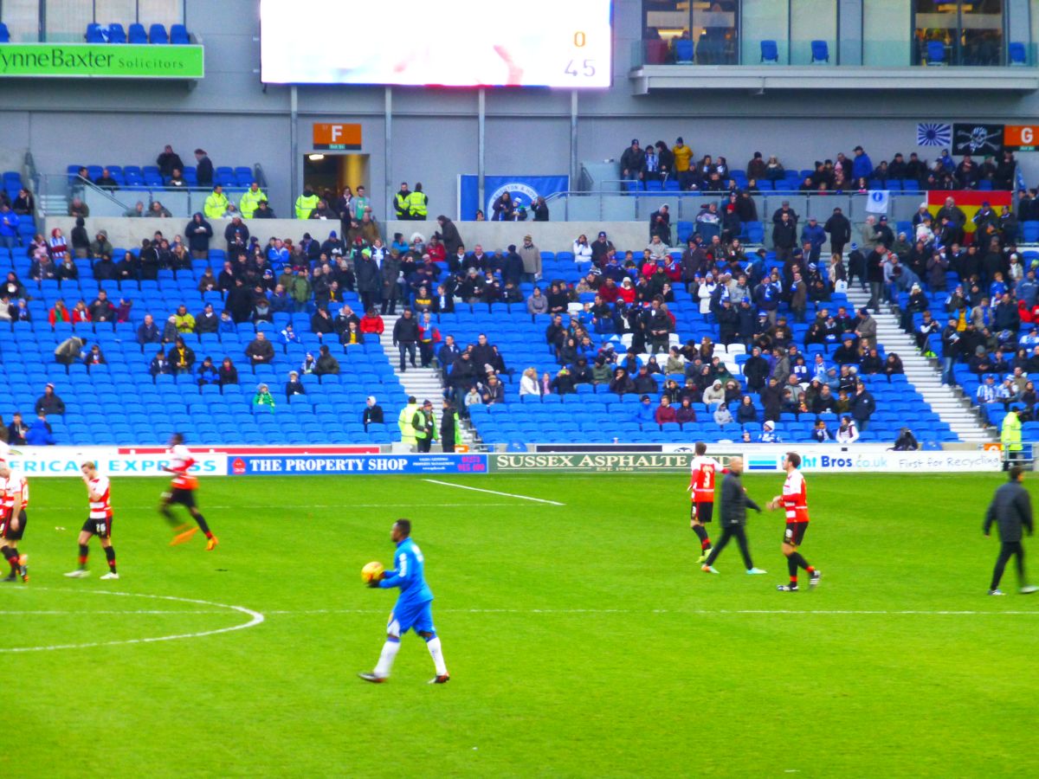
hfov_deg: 9.9
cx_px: 520
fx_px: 5973
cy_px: 390
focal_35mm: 199
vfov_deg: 7.5
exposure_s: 1/25
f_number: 5.5
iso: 400
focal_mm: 35.6
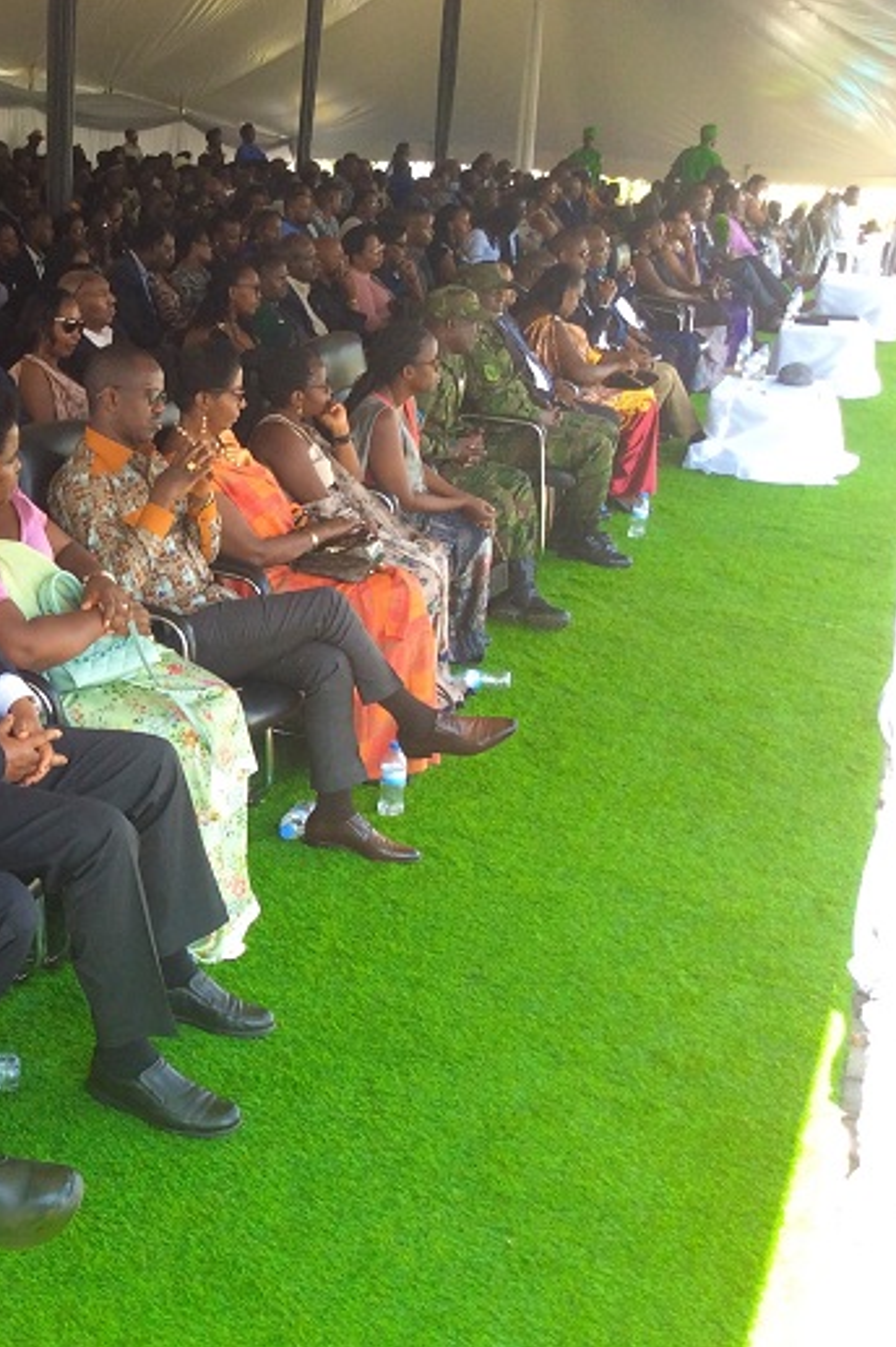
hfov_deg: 28.0
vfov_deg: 43.6
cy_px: 672
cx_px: -8
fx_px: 1682
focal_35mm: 45
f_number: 2.4
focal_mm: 3.3
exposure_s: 1/120
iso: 32
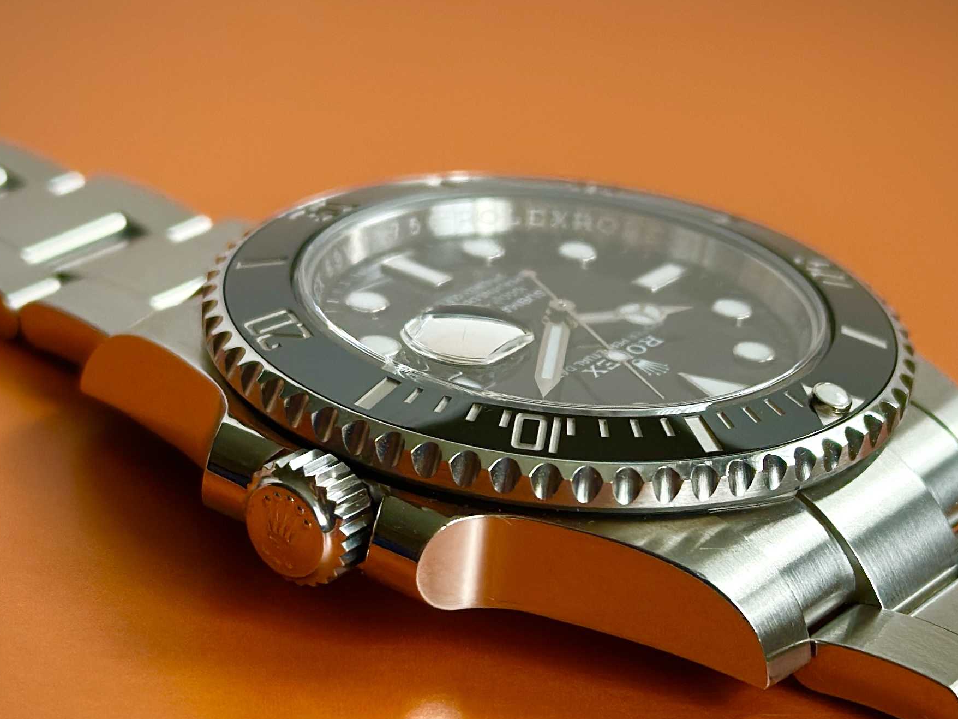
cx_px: 541
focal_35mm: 62
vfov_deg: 23.6
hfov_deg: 31.2
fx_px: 1716
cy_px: 427
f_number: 1.78
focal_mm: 6.86
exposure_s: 1/60
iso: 160
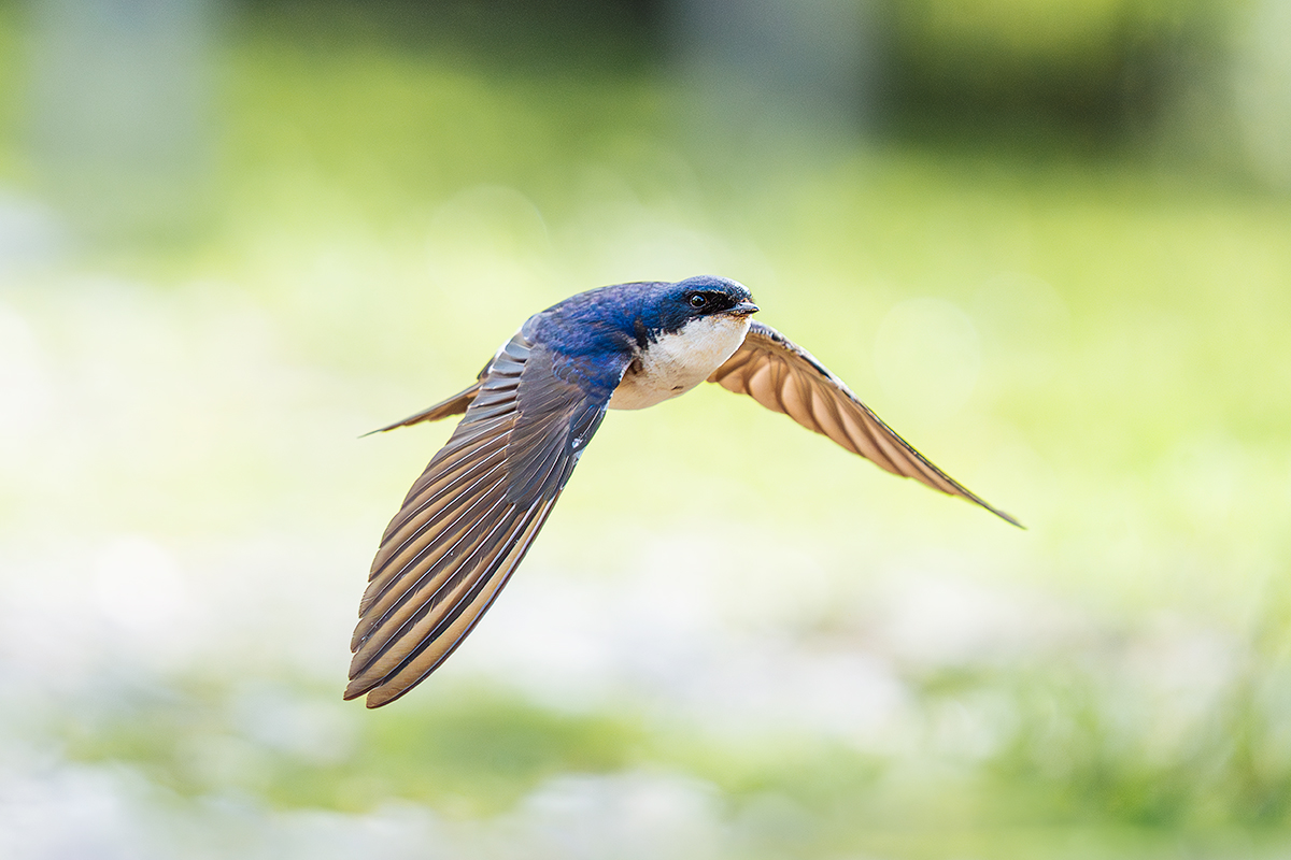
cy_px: 430
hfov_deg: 4.4
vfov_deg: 2.9
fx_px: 16853
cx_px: 646
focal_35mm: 470
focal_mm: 470
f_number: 6.3
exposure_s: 1/2500
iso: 3200
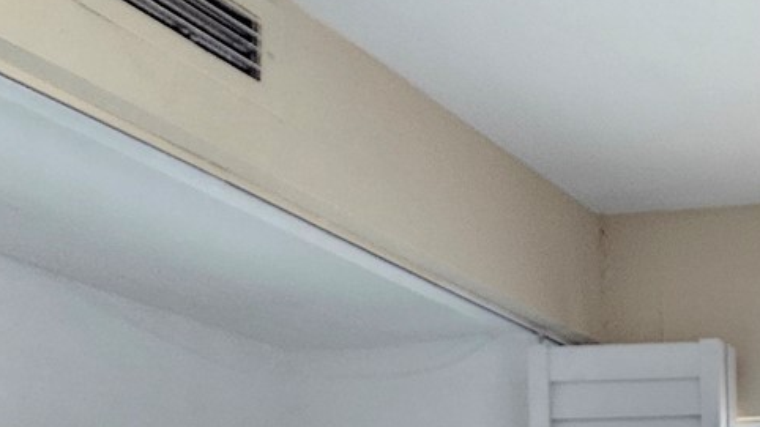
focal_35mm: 47
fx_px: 947
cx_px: 1156
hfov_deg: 28.0
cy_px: 671
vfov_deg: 20.9
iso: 400
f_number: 2.2
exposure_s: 1/40
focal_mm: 2.2
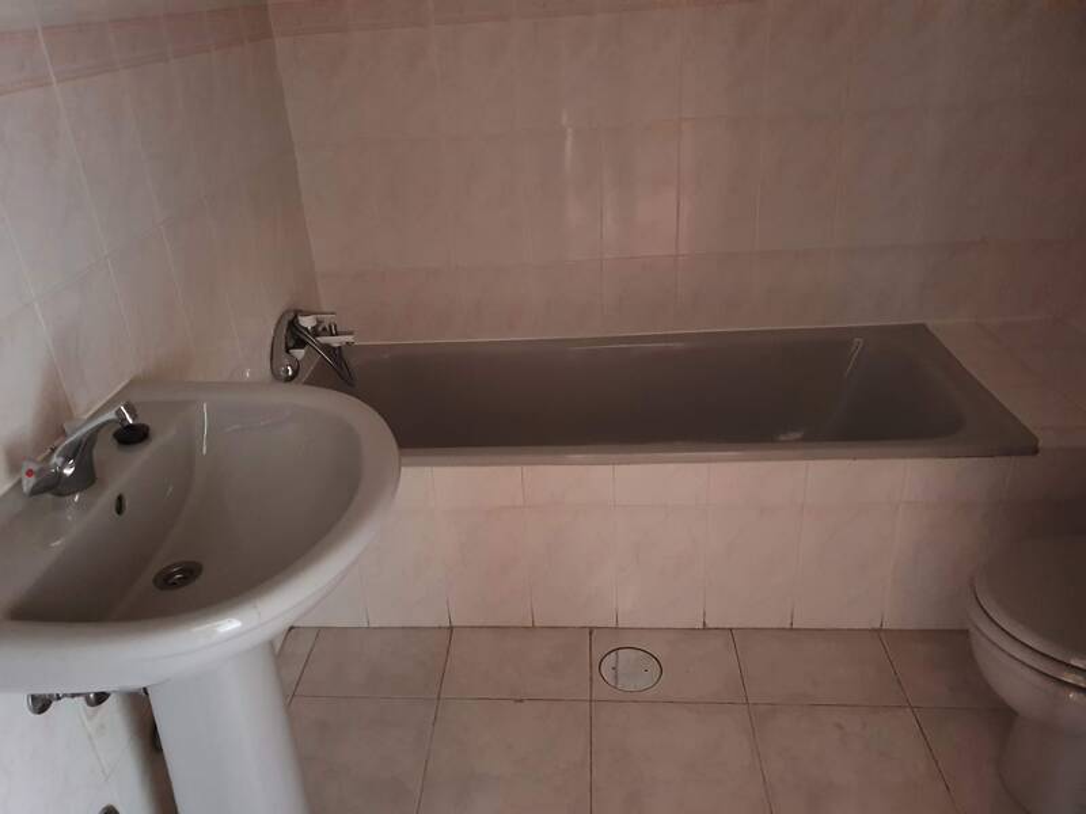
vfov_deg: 53.1
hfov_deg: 67.3
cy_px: 407
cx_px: 543
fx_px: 816
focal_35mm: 26
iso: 500
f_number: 1.5
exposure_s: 1/17
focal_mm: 4.32
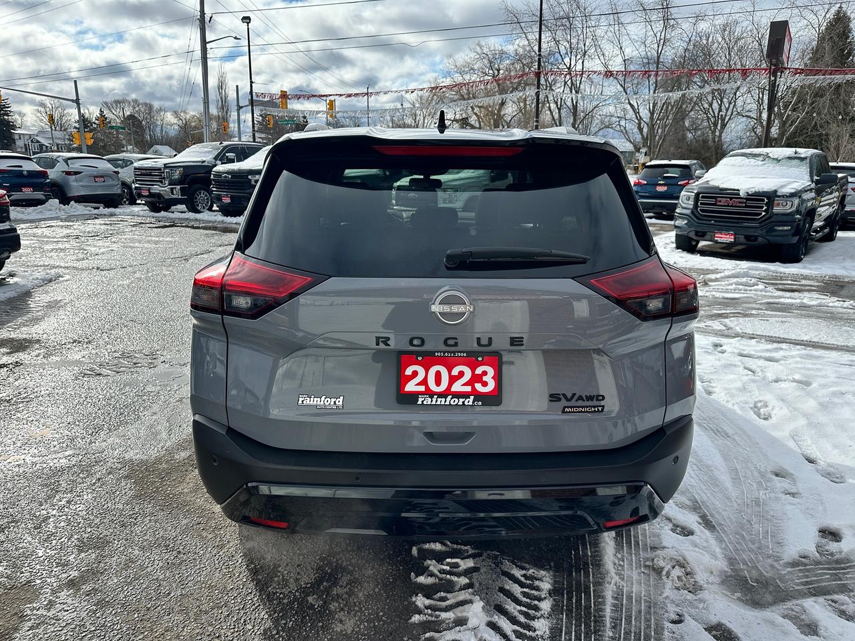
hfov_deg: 71.6
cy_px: 320
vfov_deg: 56.8
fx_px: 593
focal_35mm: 24
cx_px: 428
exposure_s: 1/5263
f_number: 1.78
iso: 80
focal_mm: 6.86
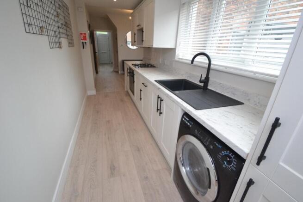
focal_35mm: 15
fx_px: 126
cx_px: 152
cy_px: 101
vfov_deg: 77.4
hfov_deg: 100.4
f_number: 8
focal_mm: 10
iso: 1600
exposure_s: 1/250
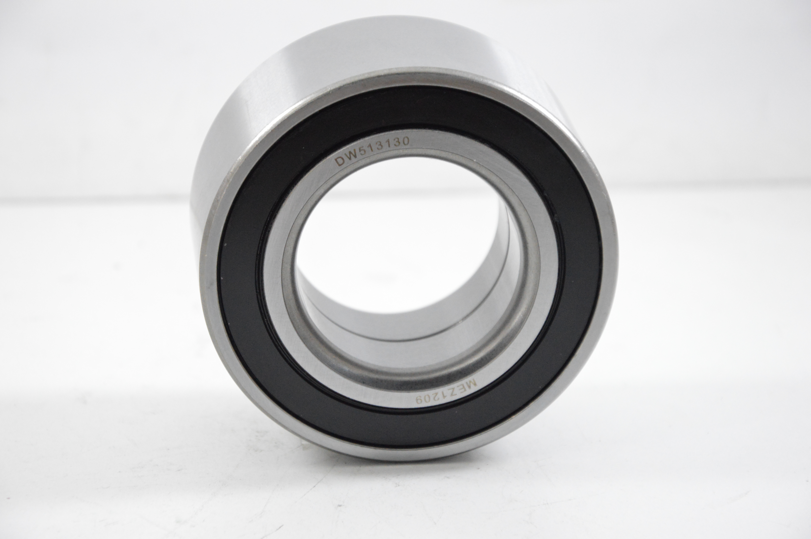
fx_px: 3545
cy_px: 270
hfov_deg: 13.1
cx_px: 406
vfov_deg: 8.7
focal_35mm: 158
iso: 3200
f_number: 7.1
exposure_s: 1/100
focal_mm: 105
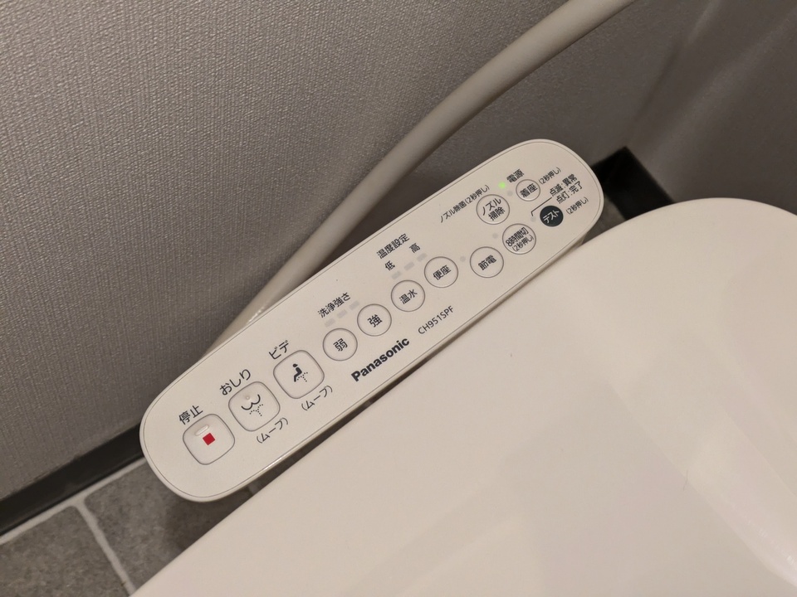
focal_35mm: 51
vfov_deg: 28.6
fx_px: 1174
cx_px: 398
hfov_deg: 37.5
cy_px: 298
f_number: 1.89
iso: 402
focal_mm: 5.43
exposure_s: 1/120
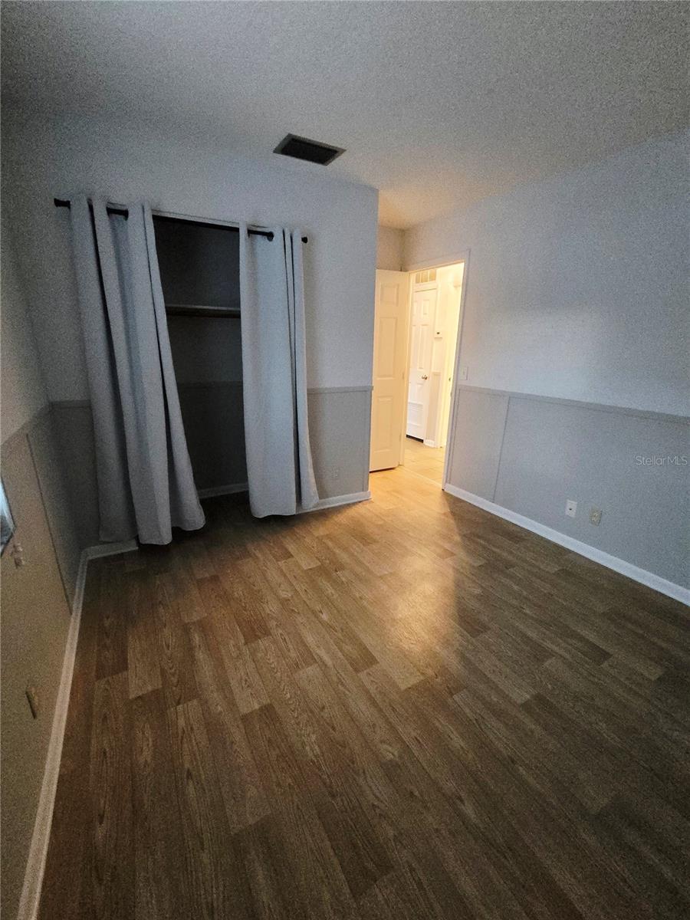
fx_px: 346
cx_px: 345
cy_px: 460
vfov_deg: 106.2
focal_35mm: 13
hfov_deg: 89.9
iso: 1250
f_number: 2.2
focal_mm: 2.2
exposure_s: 1/40
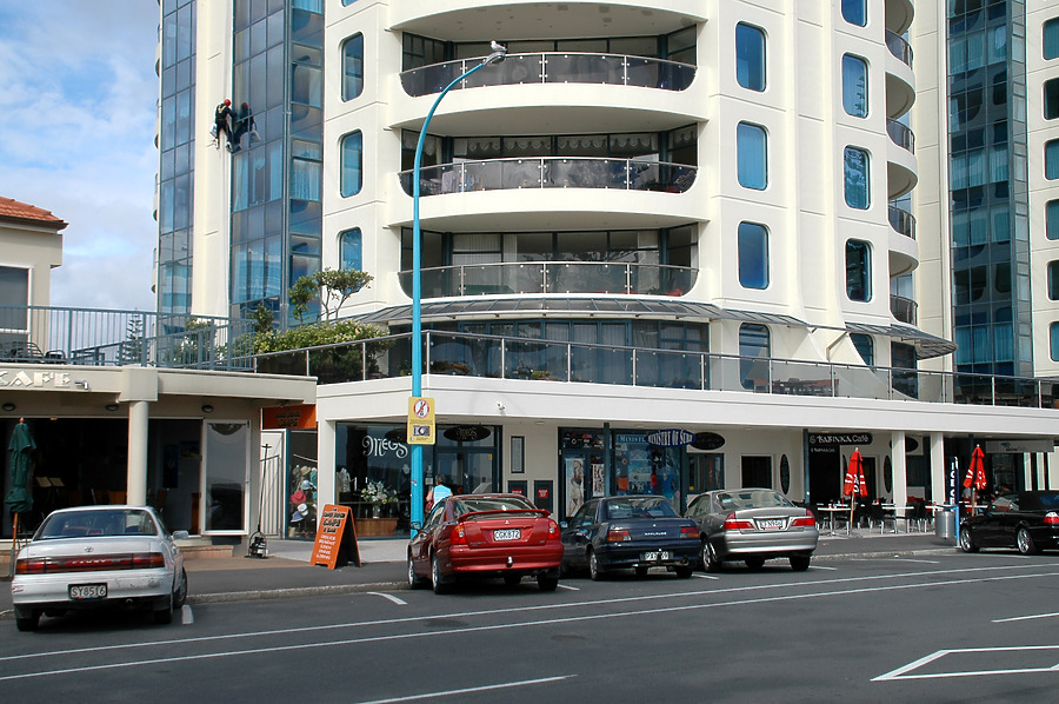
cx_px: 530
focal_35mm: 48
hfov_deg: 41.2
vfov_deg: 28.0
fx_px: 1410
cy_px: 352
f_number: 9
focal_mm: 32
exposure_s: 1/320
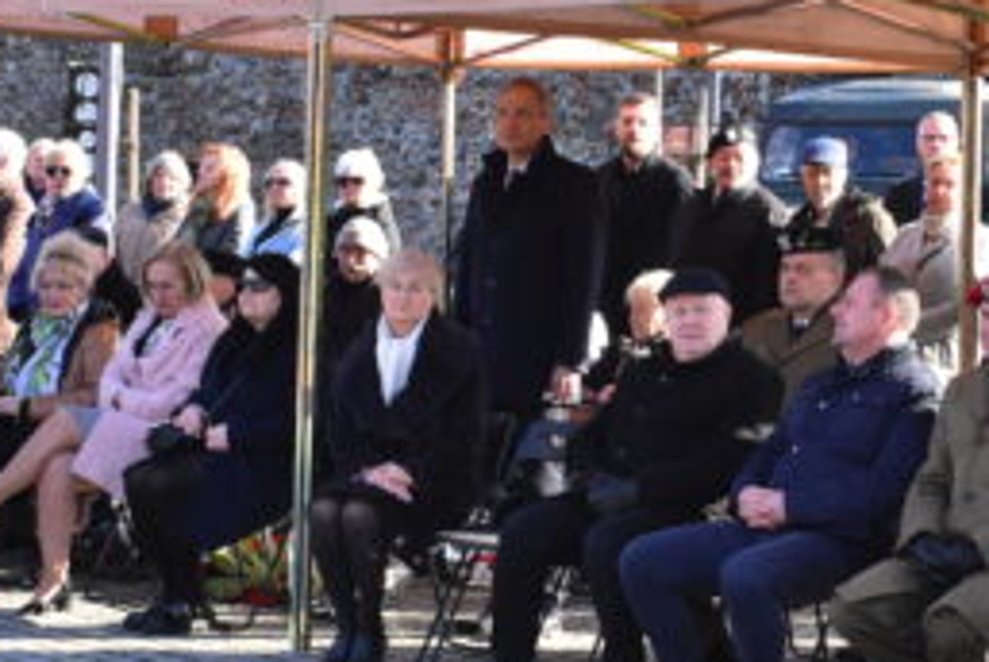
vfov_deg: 12.5
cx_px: 722
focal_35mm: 110
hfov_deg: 18.5
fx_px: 3025
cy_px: 481
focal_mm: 30
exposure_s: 1/500
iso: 2500
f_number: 11
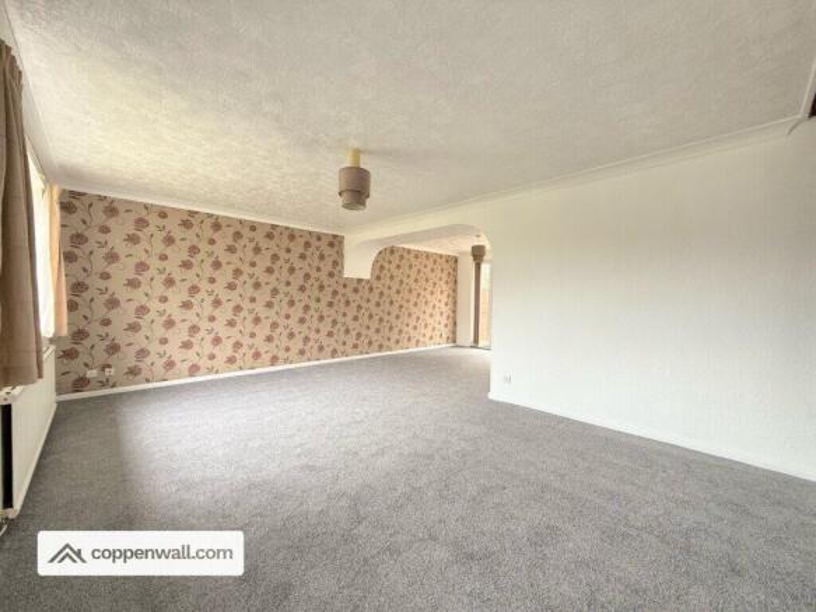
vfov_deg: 85.7
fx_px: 330
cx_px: 408
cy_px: 306
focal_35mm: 14
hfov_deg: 102.1
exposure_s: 1/99
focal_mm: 2.22
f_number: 2.2
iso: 80
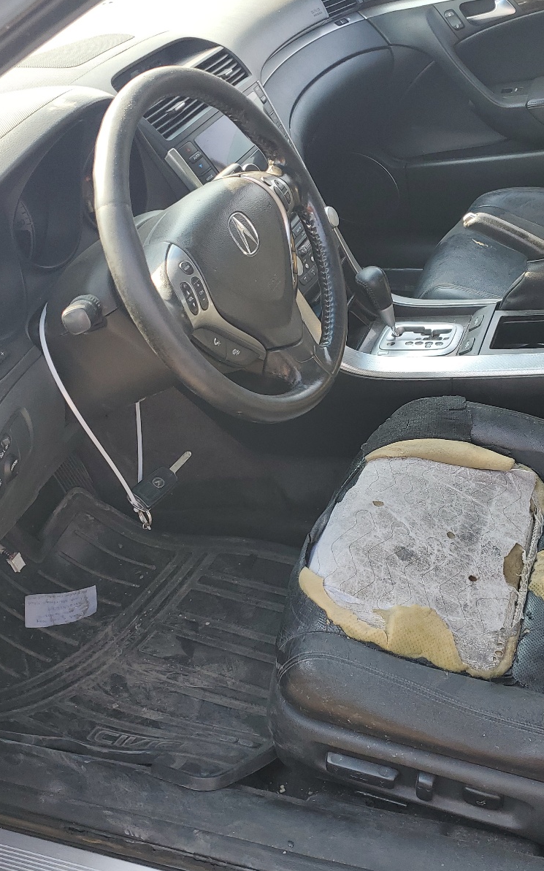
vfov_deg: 52.7
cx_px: 392
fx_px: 878
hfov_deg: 33.9
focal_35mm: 37
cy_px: 435
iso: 50
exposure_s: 1/312
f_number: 1.5
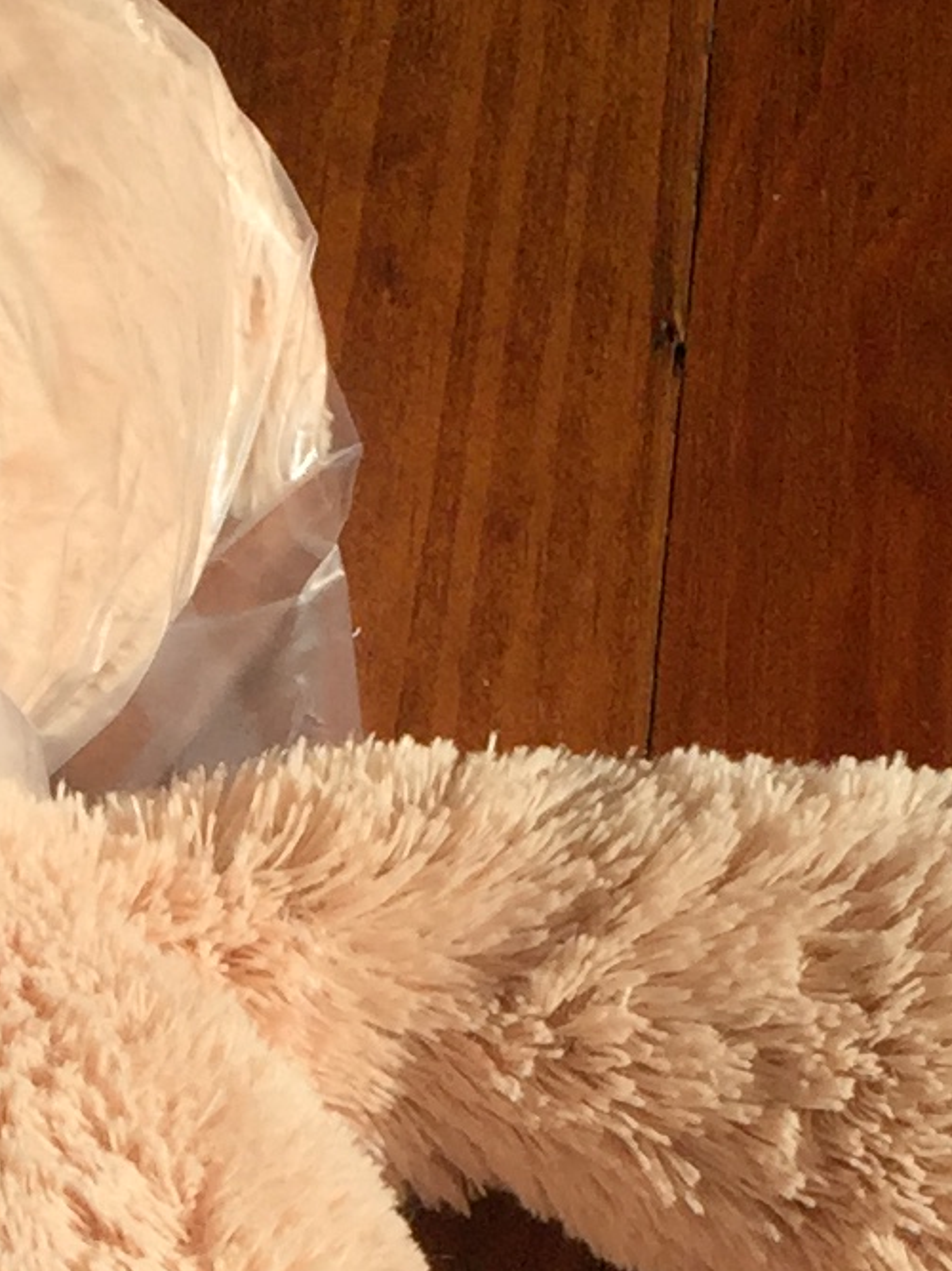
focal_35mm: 142
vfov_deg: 13.4
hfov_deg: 10.3
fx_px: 5209
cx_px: -154
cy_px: 1673
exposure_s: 1/3597
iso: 32
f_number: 2.2
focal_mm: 4.15
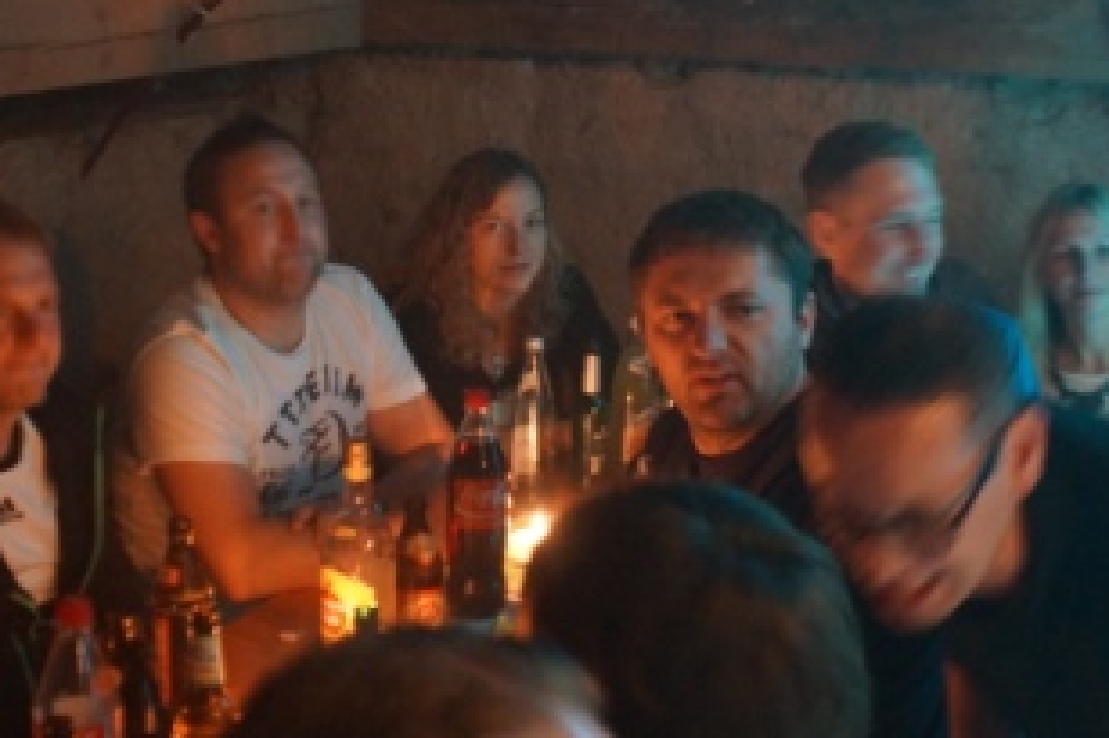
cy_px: 295
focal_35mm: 61
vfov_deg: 22.2
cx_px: 464
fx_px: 1878
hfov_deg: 32.8
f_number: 3.5
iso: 3200
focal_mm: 28
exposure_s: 1/15
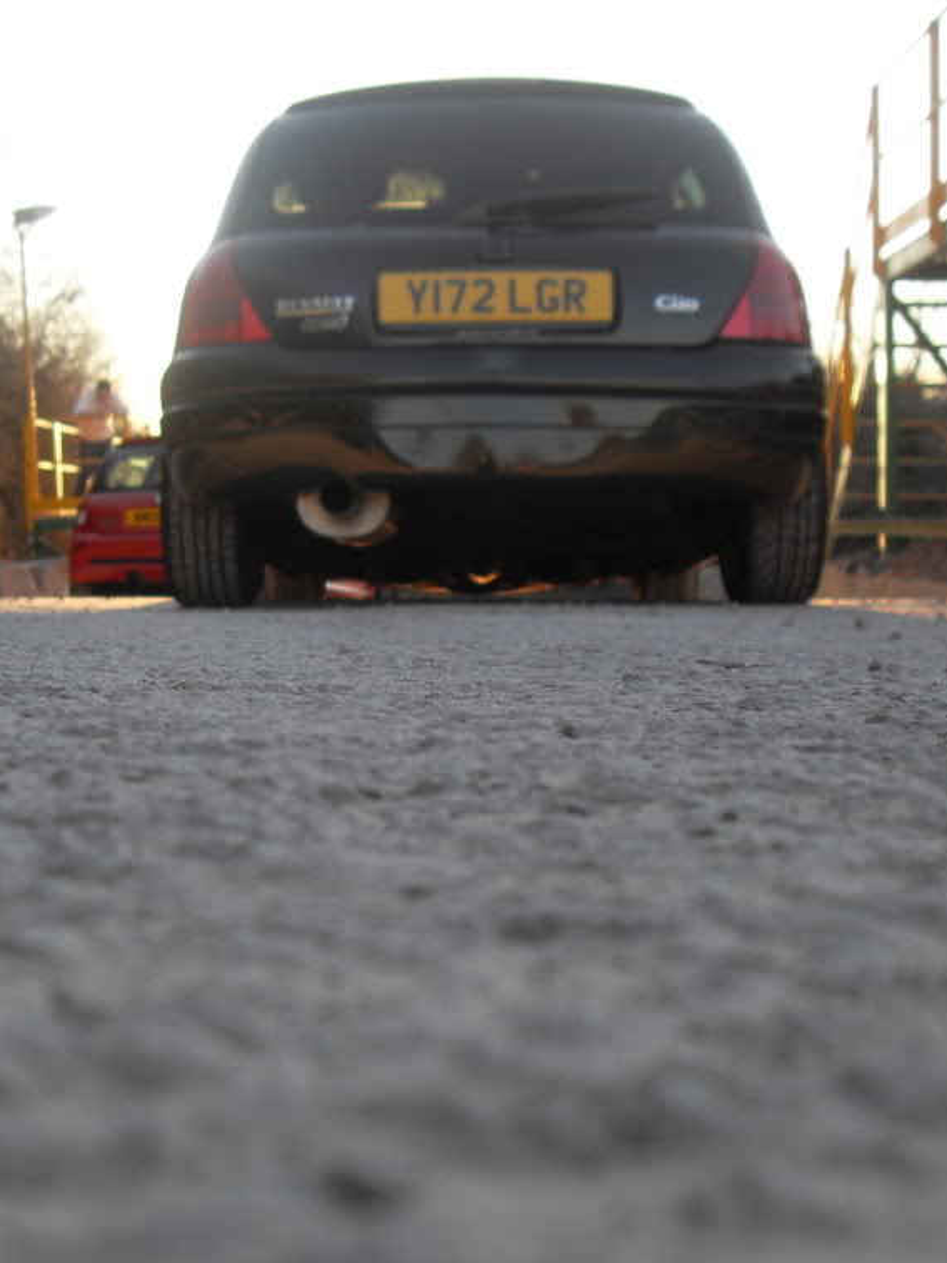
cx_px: 412
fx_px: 1825
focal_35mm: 50
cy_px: 627
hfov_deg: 29.1
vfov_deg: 38.2
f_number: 2.8
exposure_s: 1/125
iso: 80
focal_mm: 6.3
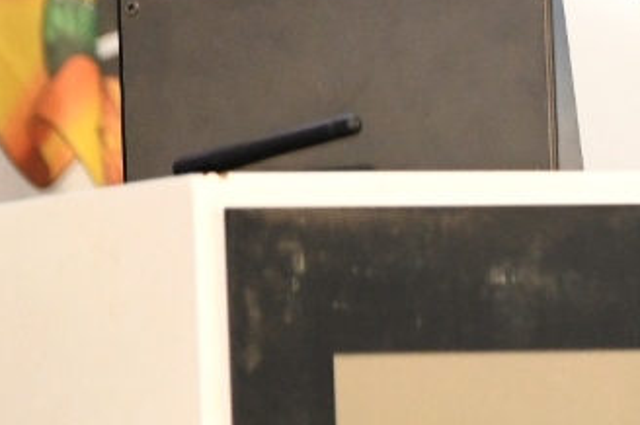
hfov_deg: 1.2
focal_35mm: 1659
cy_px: -345
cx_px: 1405
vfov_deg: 0.8
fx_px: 29463
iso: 3200
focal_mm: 340
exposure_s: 1/125
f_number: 5.6
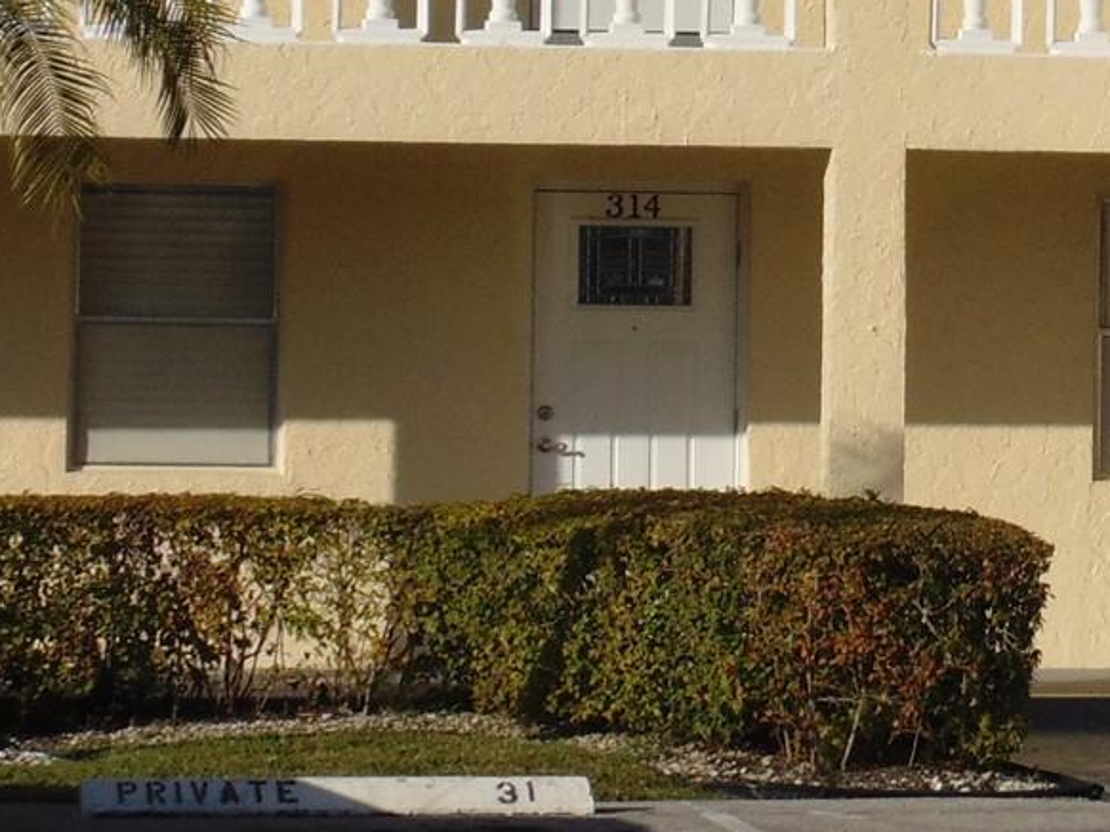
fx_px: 8013
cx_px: 1059
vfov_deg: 5.9
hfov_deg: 7.9
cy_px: 164
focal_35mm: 250
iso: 80
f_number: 9.6
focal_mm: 12.8
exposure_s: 1/320
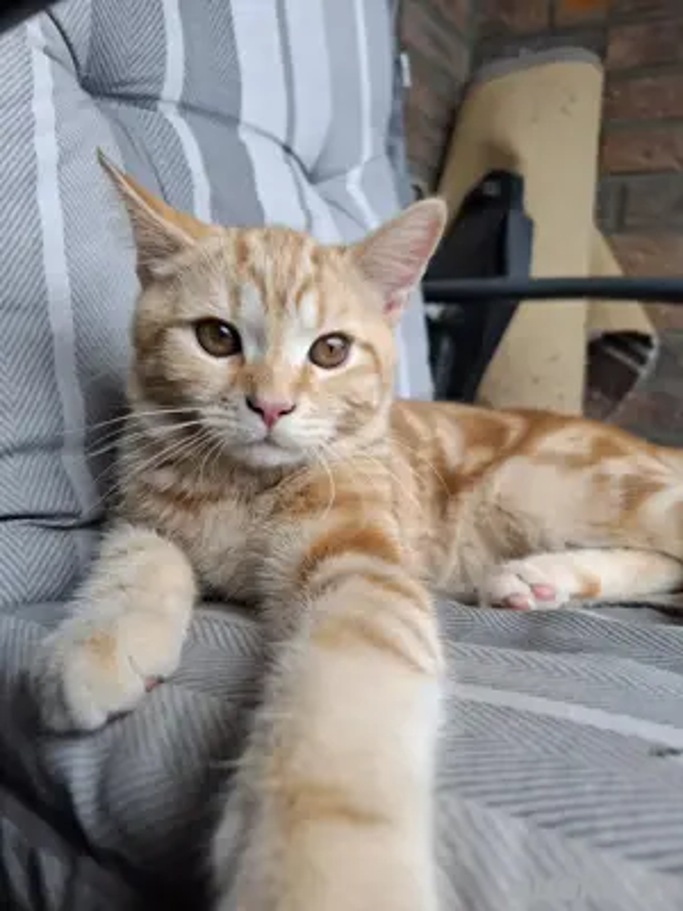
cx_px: 342
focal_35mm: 23
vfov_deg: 73.9
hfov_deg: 58.9
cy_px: 456
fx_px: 605
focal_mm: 5.54
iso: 50
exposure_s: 1/229
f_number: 1.8
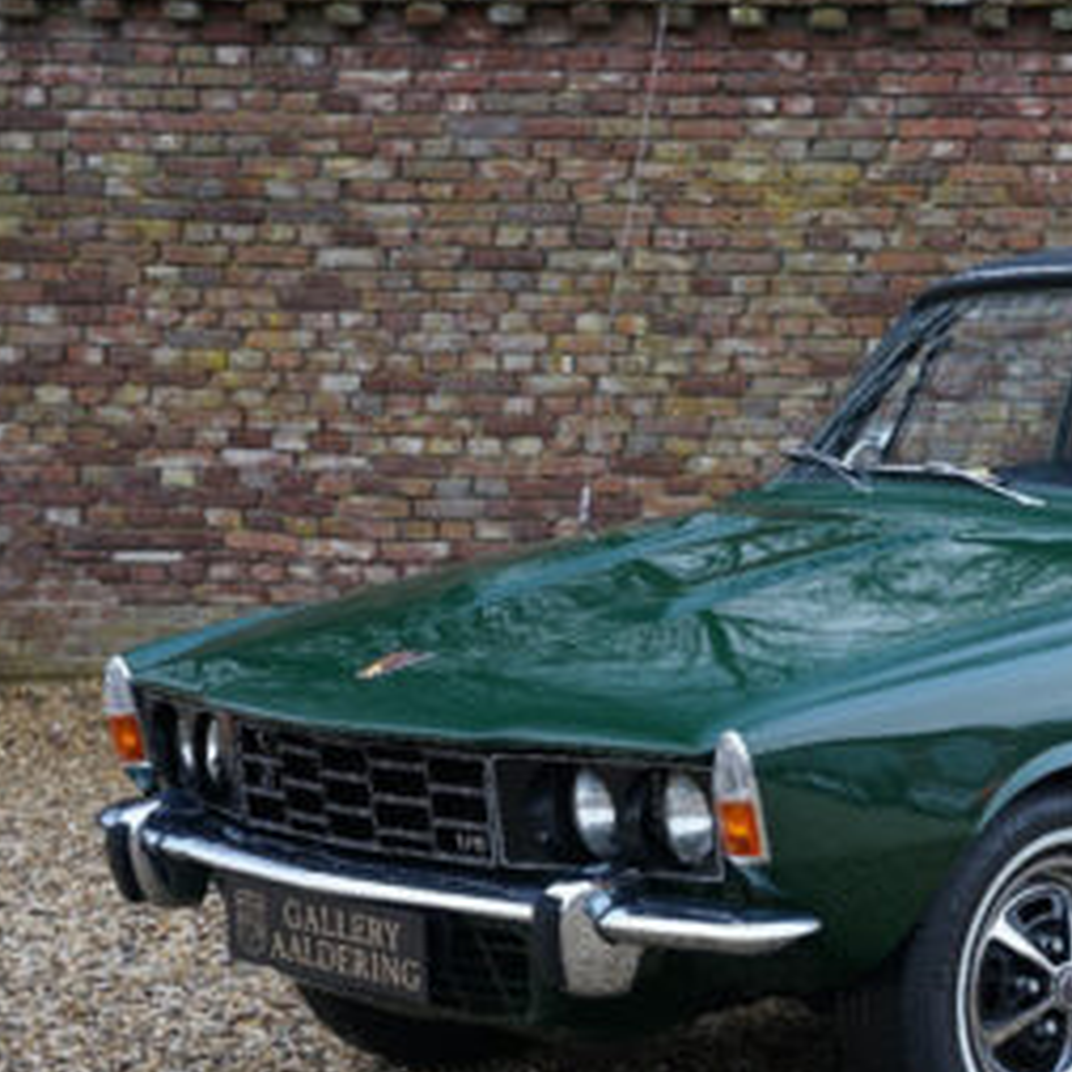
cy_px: 686
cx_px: 1136
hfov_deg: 16.0
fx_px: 3728
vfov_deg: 16.3
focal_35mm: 106
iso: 800
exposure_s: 1/60
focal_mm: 52.7
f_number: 6.3
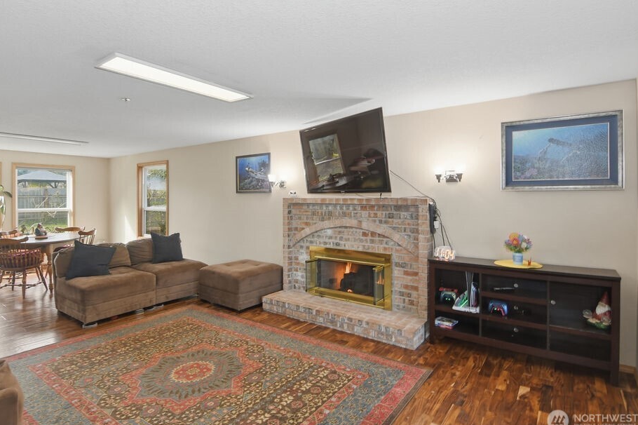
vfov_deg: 67.3
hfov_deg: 89.9
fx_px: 319
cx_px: 299
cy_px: 201
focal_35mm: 18
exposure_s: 1/6
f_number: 10
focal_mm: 11
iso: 320
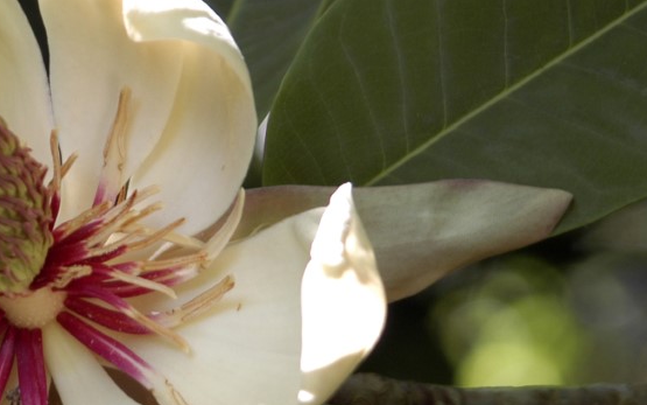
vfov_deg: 2.8
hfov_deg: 4.4
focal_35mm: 475
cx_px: 6
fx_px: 8380
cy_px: 271
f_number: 5.6
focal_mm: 135
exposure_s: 1/40
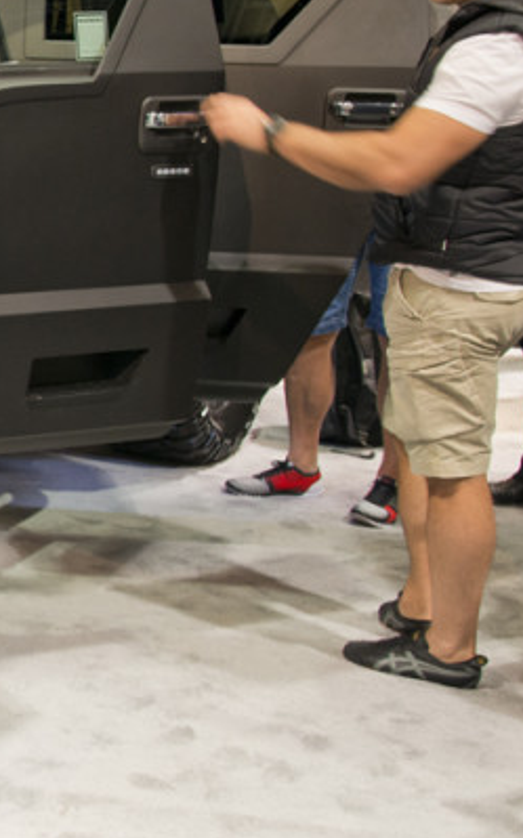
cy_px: 306
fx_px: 2032
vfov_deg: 23.2
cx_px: -496
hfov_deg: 12.9
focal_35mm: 89
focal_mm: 34
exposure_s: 1/13
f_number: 7.1
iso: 1250
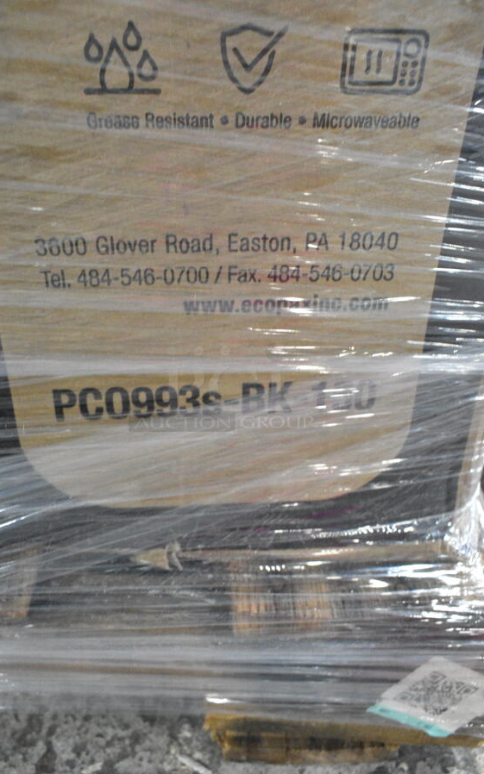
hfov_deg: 44.5
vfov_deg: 66.5
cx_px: 225
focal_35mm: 28
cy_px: 387
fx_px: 591
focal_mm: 18
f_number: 6.3
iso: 6400
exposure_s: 1/160
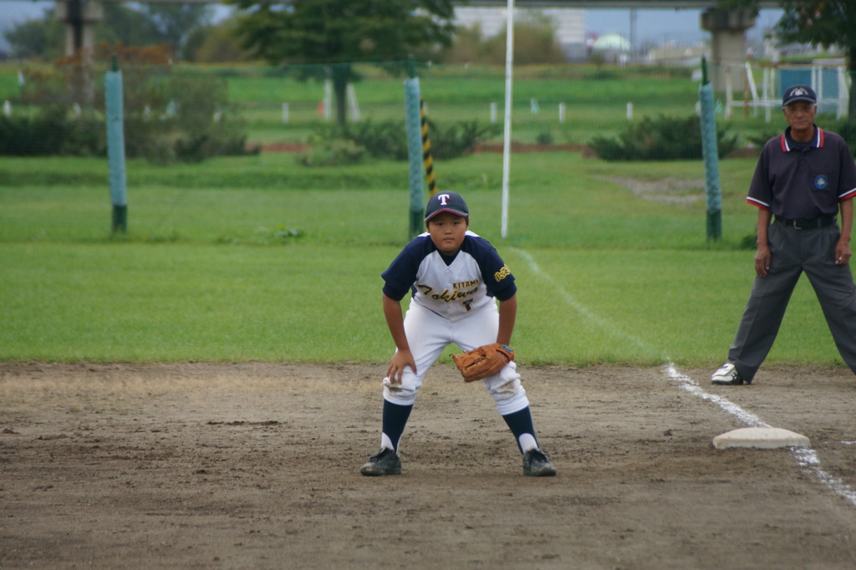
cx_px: 428
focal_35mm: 375
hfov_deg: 5.5
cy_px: 285
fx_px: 8913
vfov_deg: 3.7
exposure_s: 1/1000
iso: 500
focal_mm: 250
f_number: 6.3
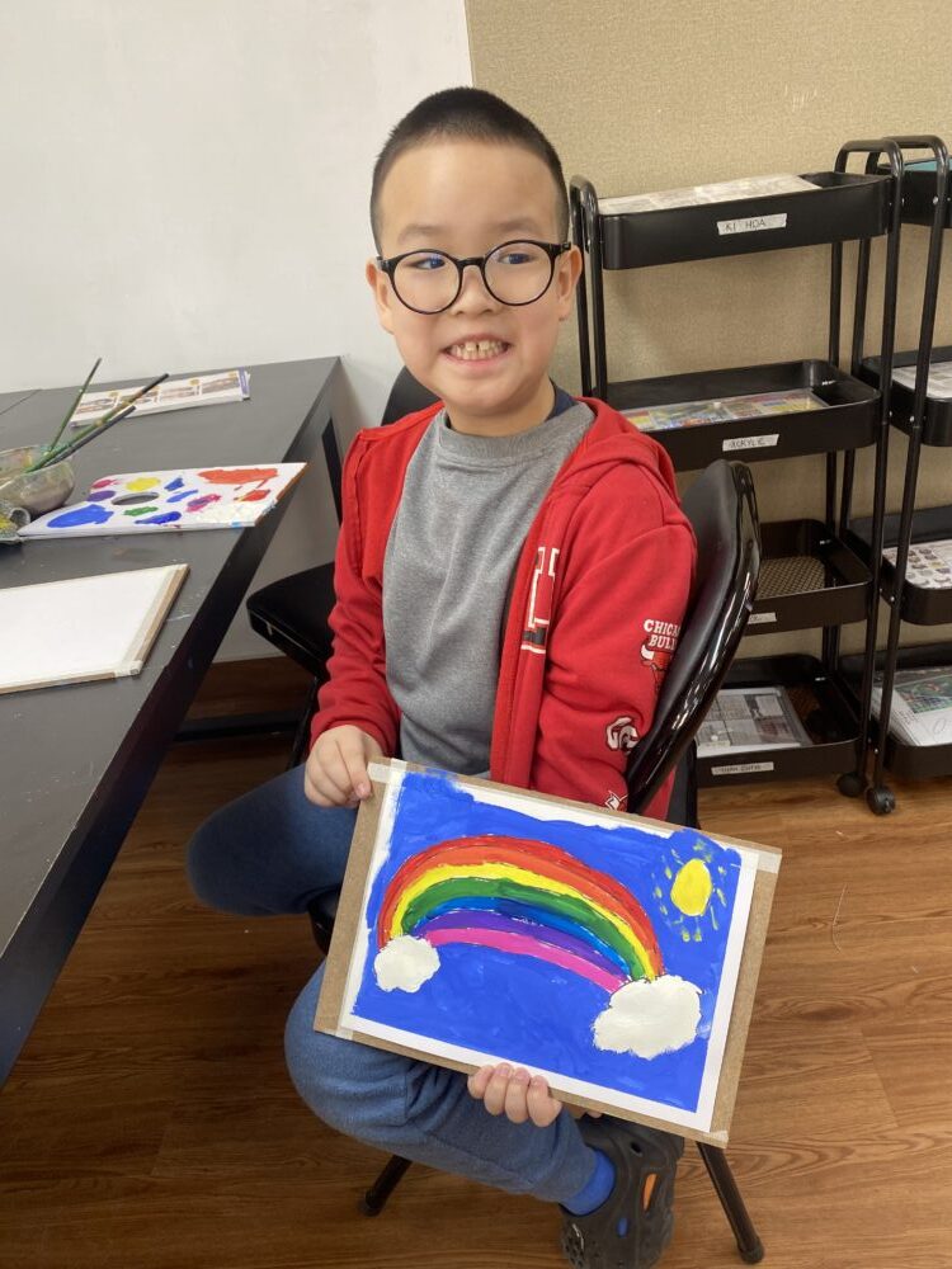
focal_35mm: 26
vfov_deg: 67.3
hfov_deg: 53.1
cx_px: 476
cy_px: 634
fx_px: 953
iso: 80
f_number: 1.8
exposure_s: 1/121
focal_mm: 4.25
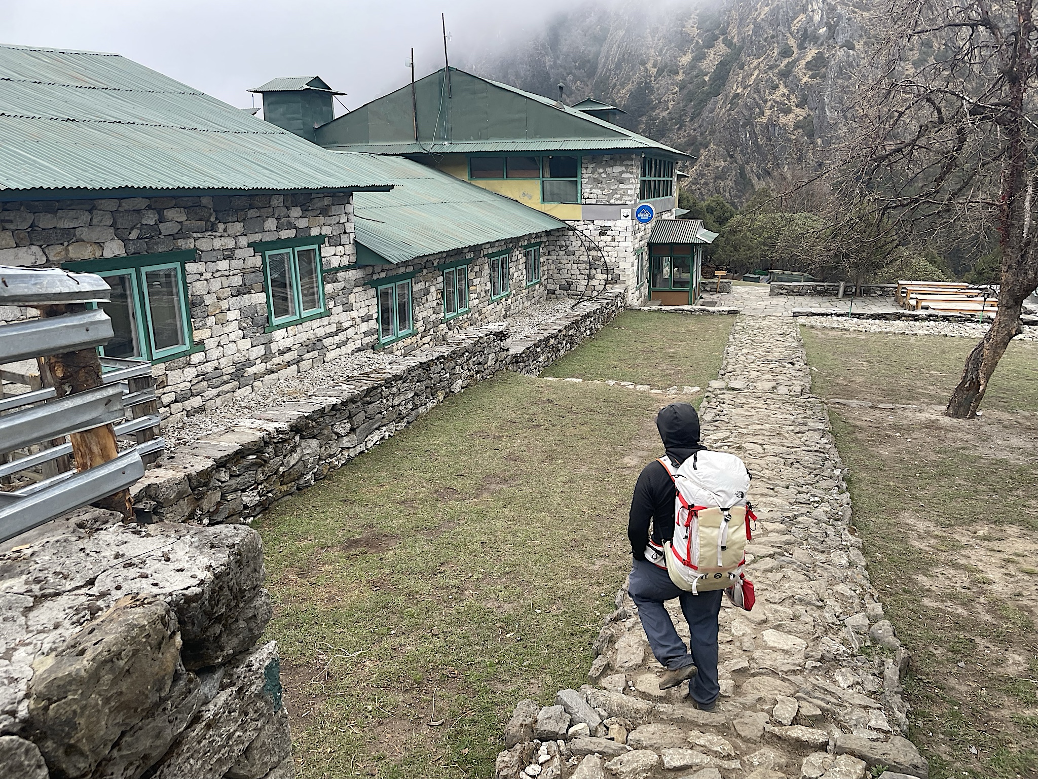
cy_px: 390
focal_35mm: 26
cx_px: 519
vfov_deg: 53.1
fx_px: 780
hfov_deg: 67.3
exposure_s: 1/121
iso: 32
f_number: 1.6
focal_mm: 4.2
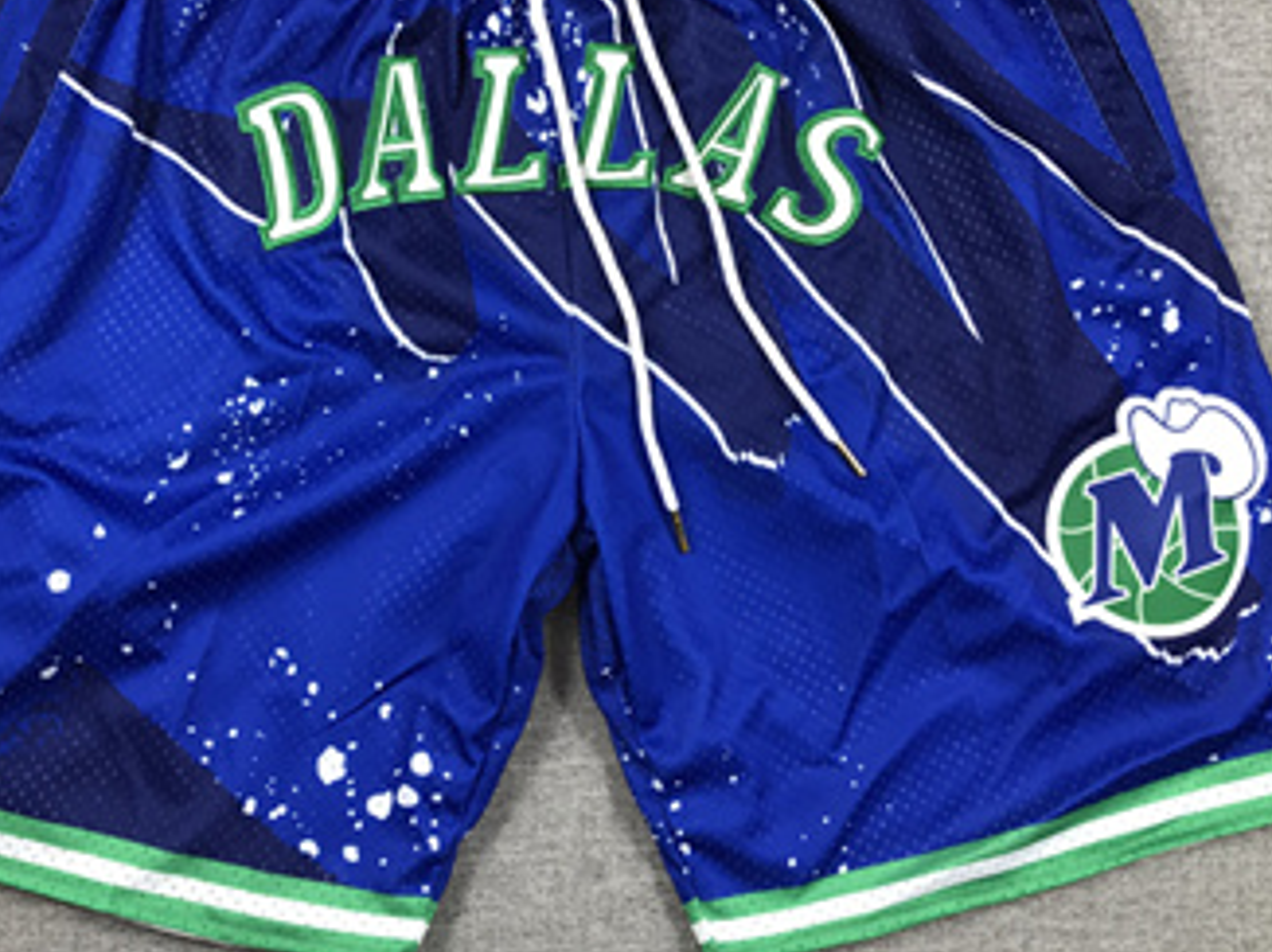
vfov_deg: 33.4
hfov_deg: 43.8
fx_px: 1579
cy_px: 357
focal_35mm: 43
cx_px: 554
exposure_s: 1/50
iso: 25
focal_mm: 3.99
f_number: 1.8
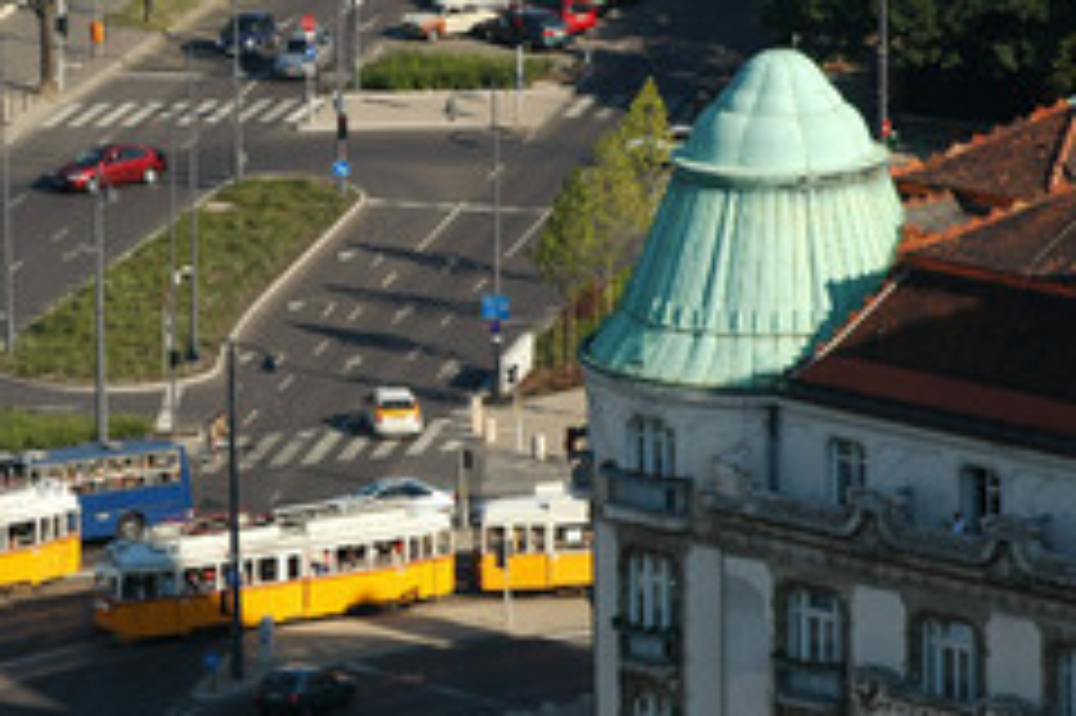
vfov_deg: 2.6
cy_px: 459
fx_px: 15770
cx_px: 151
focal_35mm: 528
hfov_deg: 3.9
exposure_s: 1/500
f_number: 7.1
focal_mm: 200
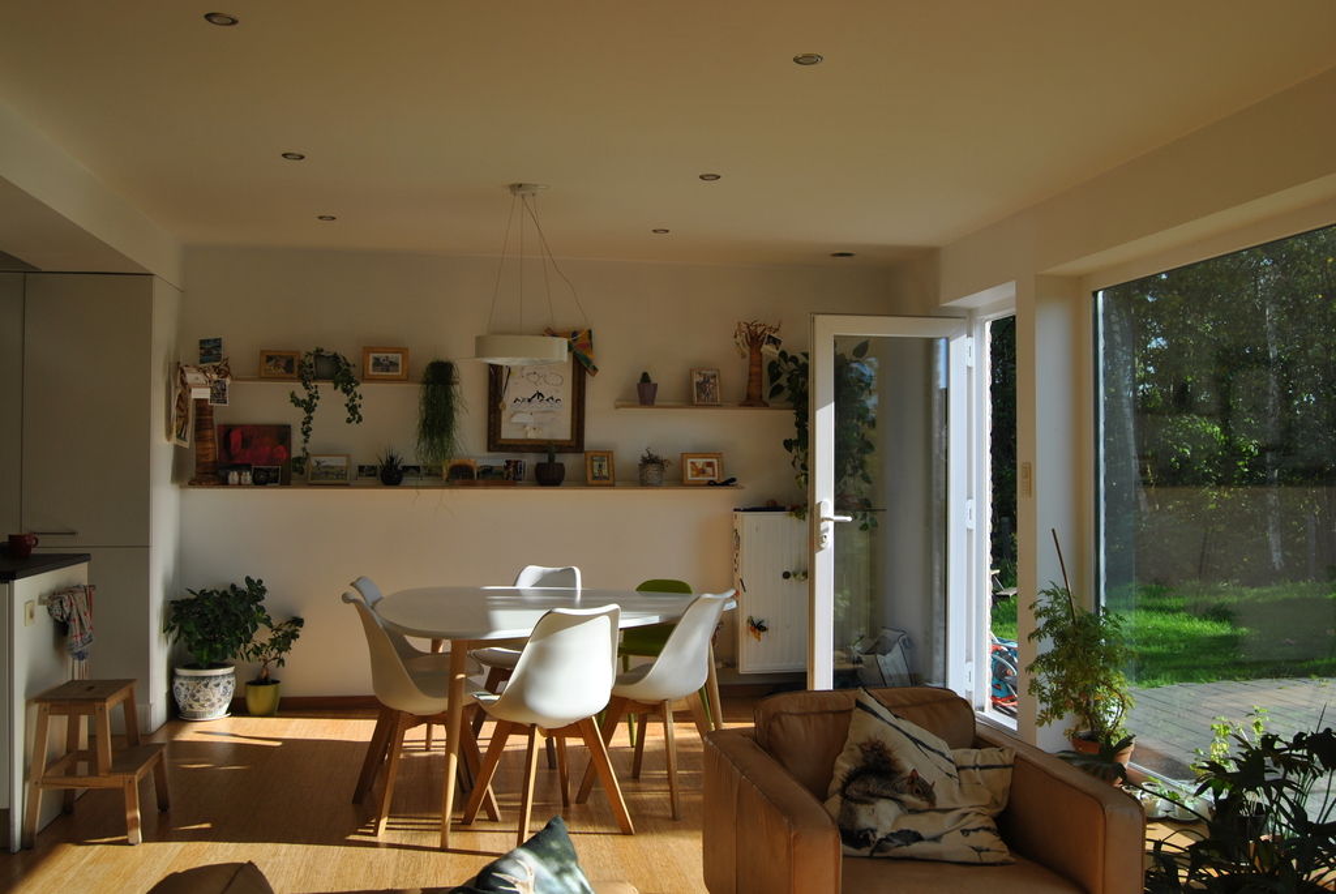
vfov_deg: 43.7
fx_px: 1114
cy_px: 447
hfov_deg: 61.9
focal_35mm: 30
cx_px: 668
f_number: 6.3
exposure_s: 1/160
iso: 100
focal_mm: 20
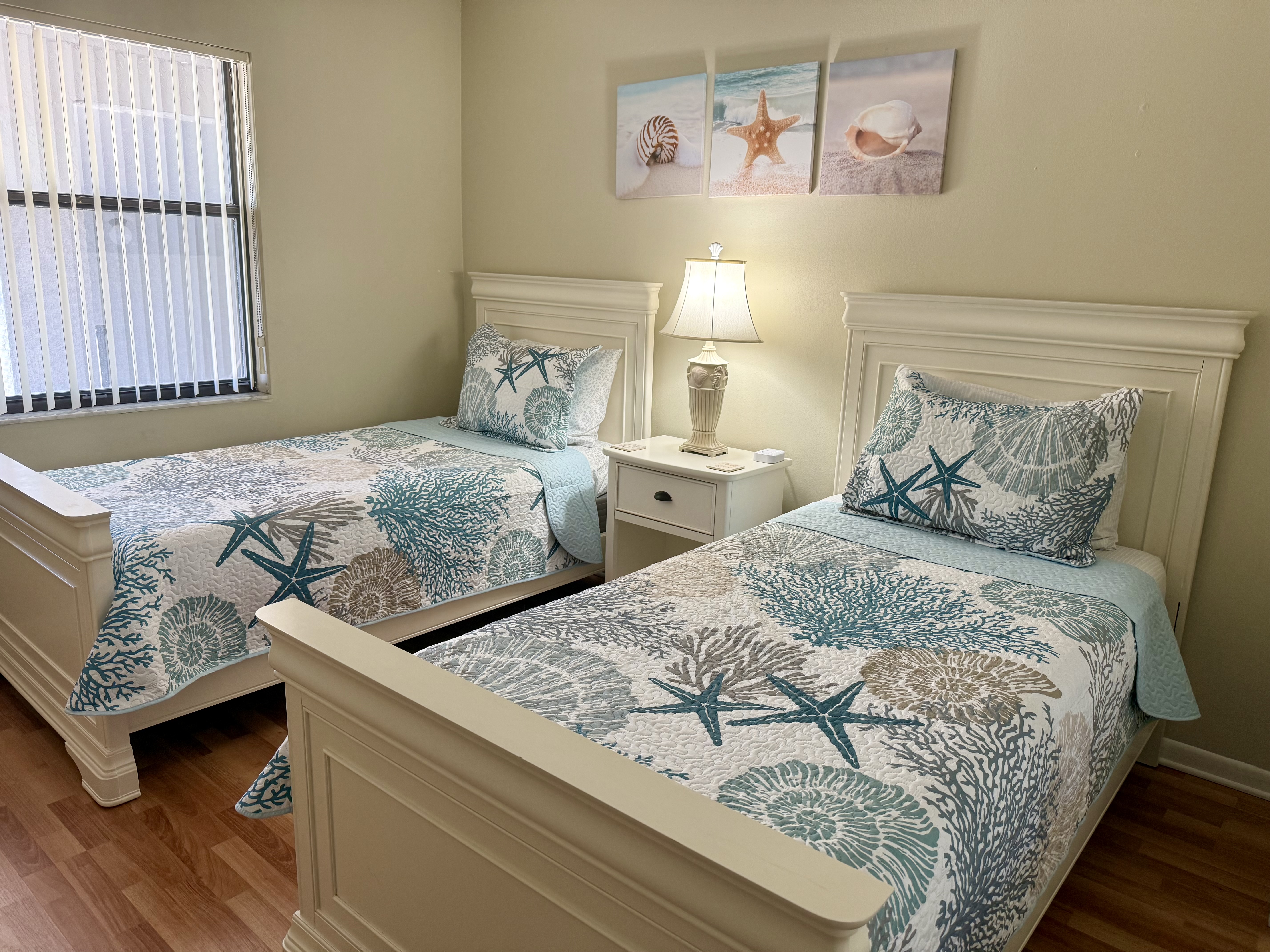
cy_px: 476
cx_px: 635
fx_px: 881
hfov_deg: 71.6
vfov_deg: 56.8
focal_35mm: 24
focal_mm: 6.76
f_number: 1.78
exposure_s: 1/60
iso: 125
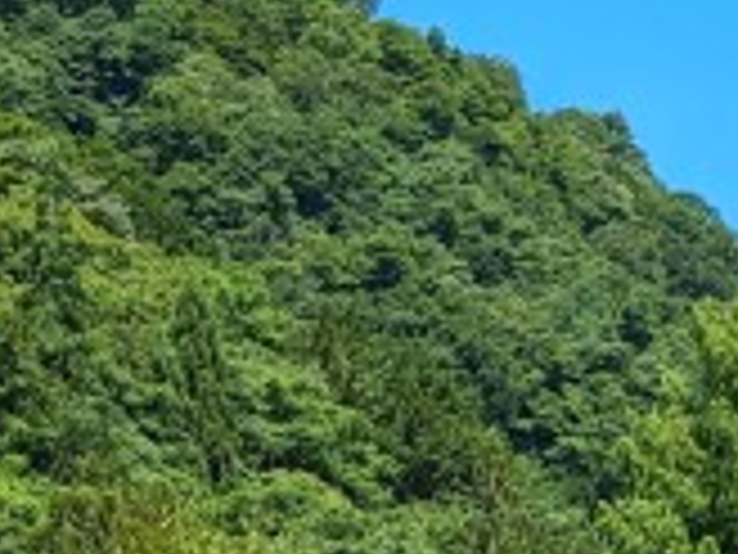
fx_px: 3518
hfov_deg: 12.0
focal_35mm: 165
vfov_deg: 8.2
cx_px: 310
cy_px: 1347
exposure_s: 1/1799
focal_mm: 4.38
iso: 56
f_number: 1.73
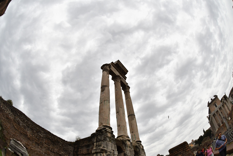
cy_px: 78
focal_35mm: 16
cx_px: 116
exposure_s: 1/800
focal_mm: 10.5
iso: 1000
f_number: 14
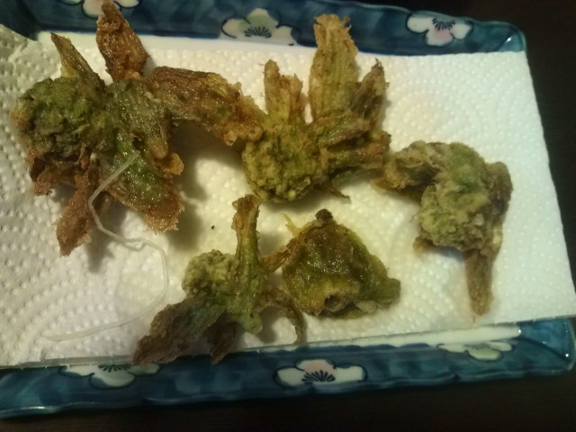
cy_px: 216
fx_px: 532
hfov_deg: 56.8
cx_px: 288
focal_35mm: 32
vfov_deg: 44.2
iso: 102
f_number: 2.8
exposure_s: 1/8.52
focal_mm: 3.3
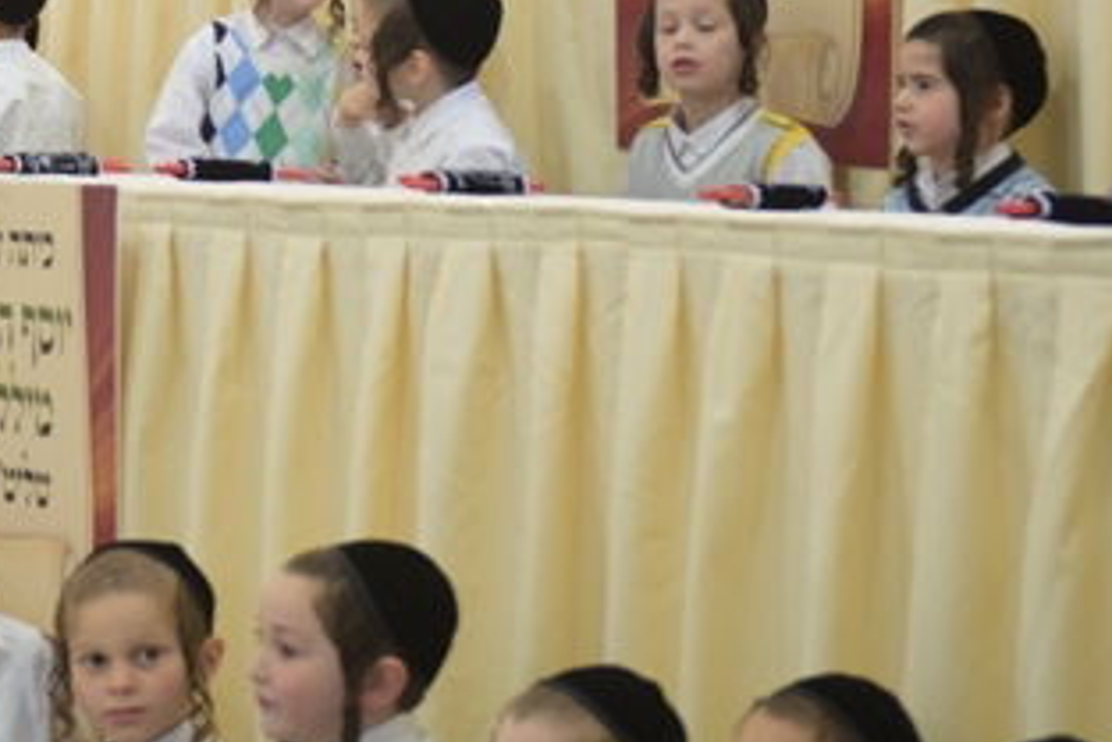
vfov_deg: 10.4
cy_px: 34
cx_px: -53
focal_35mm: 131
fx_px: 4048
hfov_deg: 15.3
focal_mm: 40
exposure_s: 1/125
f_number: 2.8
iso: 800
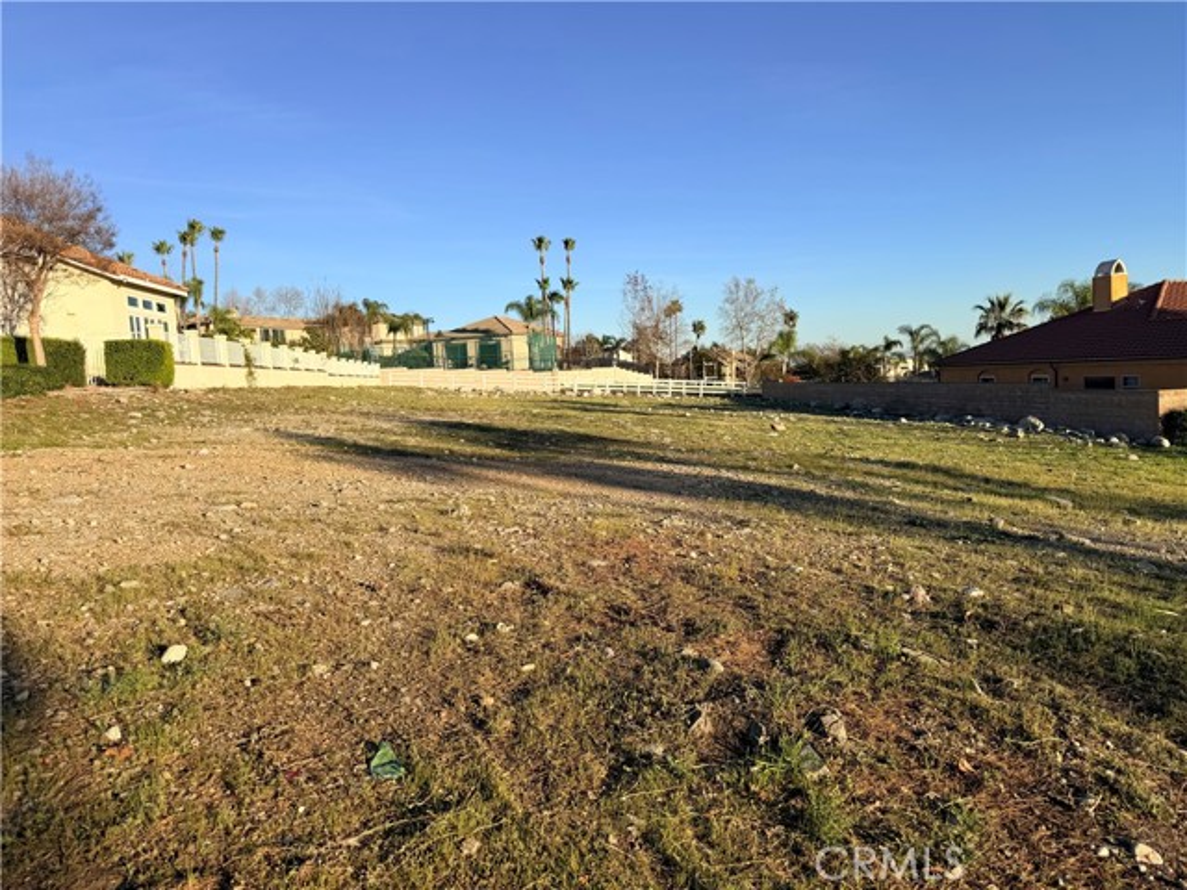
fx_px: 823
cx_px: 594
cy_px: 445
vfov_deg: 56.8
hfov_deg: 71.6
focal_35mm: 24
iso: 80
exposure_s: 1/3953
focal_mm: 6.76
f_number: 1.78
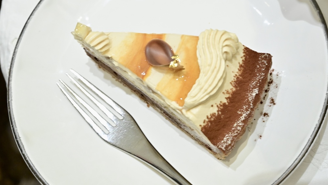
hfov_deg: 33.3
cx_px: 164
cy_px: 95
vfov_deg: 19.1
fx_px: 548
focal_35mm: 63
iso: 6400
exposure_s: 1/160
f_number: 9
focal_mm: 60
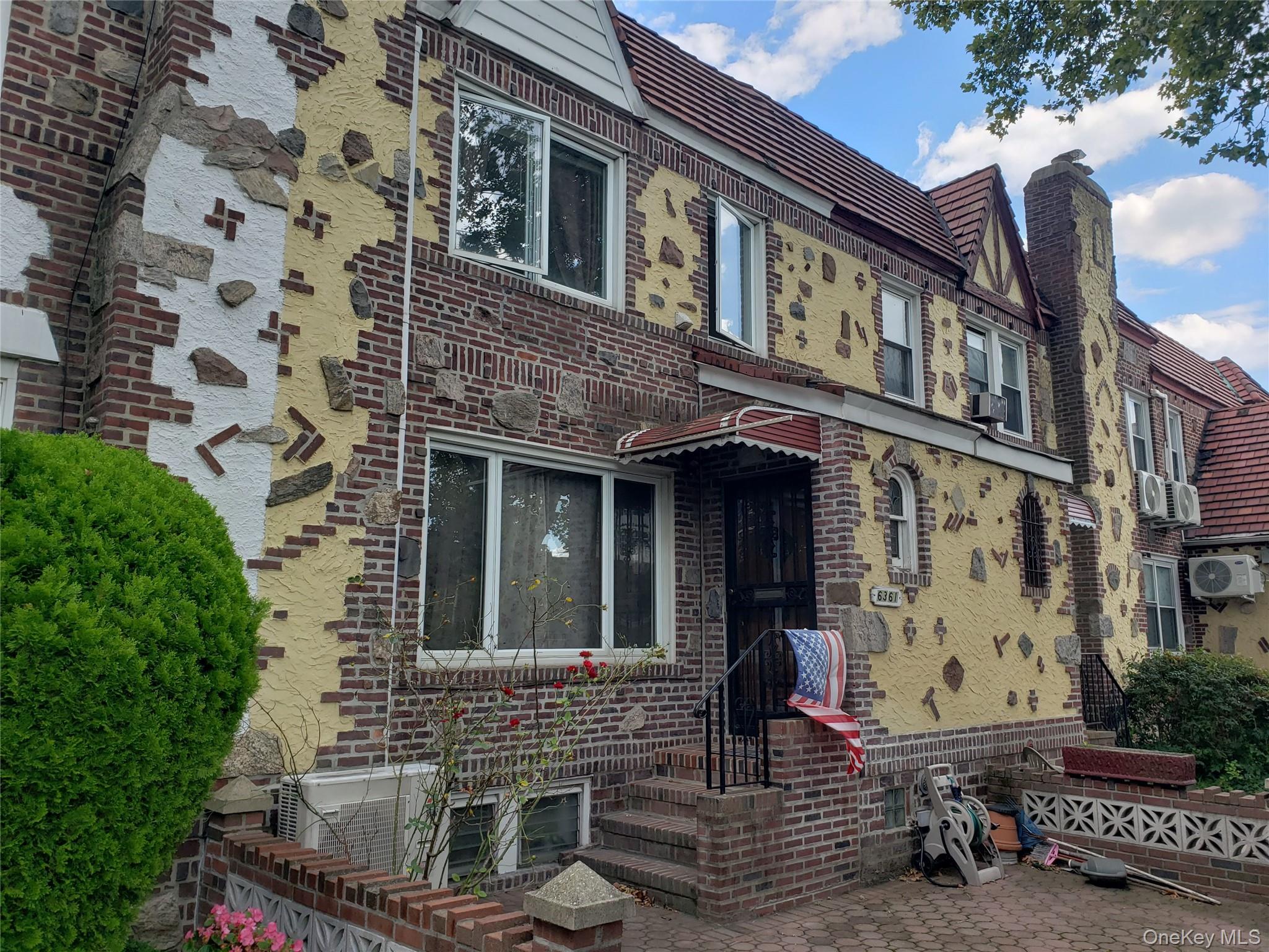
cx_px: 634
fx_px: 953
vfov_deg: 53.1
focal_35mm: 26
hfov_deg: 67.3
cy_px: 476
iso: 50
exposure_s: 1/542
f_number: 2.4
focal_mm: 4.3
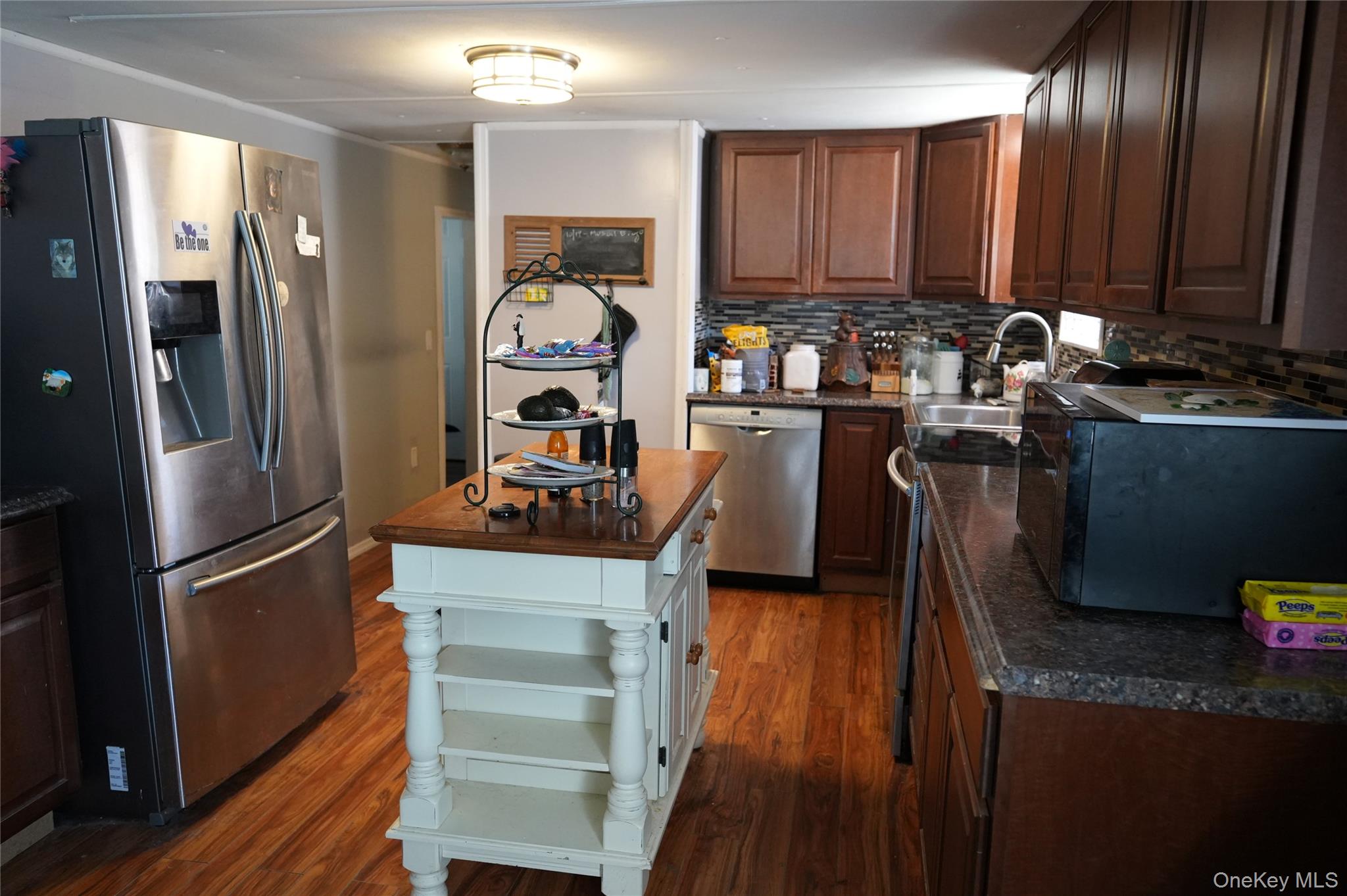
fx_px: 965
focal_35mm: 26
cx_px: 674
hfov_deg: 69.8
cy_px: 448
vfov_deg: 49.8
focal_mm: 17.2
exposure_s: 1/160
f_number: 2.5
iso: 1600
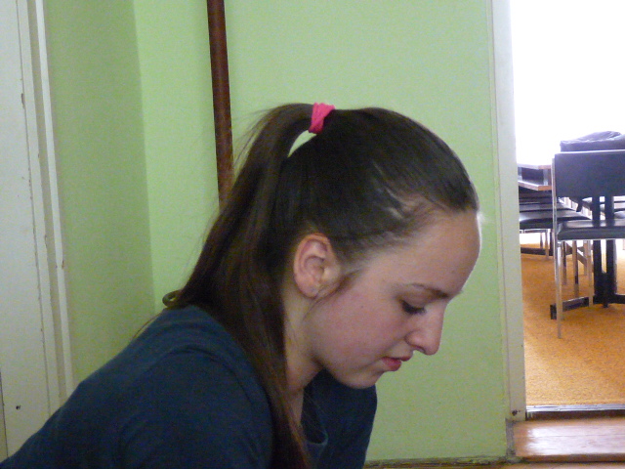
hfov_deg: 33.2
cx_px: 312
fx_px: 1047
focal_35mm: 58
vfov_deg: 25.2
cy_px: 234
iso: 800
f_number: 3
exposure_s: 1/30
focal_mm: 6
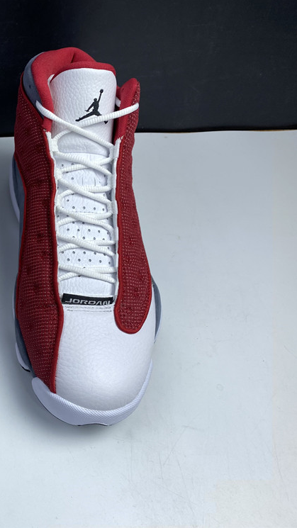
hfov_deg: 28.3
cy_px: 263
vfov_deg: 52.8
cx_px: -32
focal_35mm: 38
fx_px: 532
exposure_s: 1/102
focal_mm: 4.25
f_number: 1.8
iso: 32
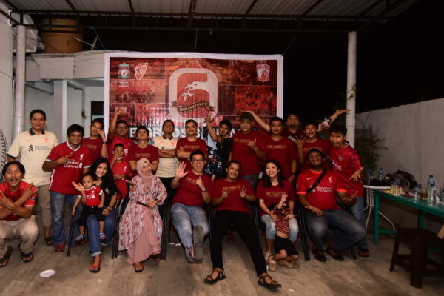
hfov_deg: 81.3
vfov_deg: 60.2
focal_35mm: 21
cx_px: 178
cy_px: 132
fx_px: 254
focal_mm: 11
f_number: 2.8
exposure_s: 1/80
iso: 800
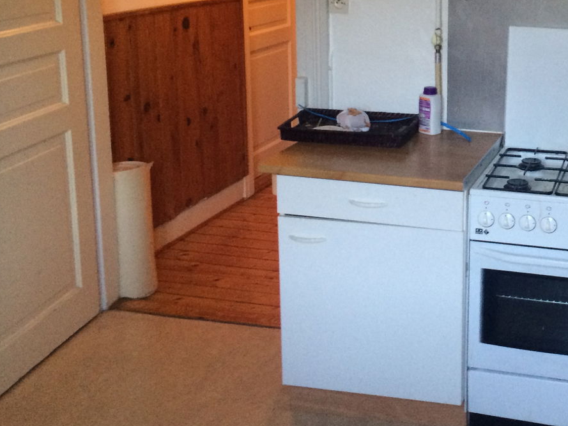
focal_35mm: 54
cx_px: 502
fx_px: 886
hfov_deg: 33.8
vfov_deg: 26.7
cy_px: 106
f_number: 2.2
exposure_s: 1/30
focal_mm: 4.12
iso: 200
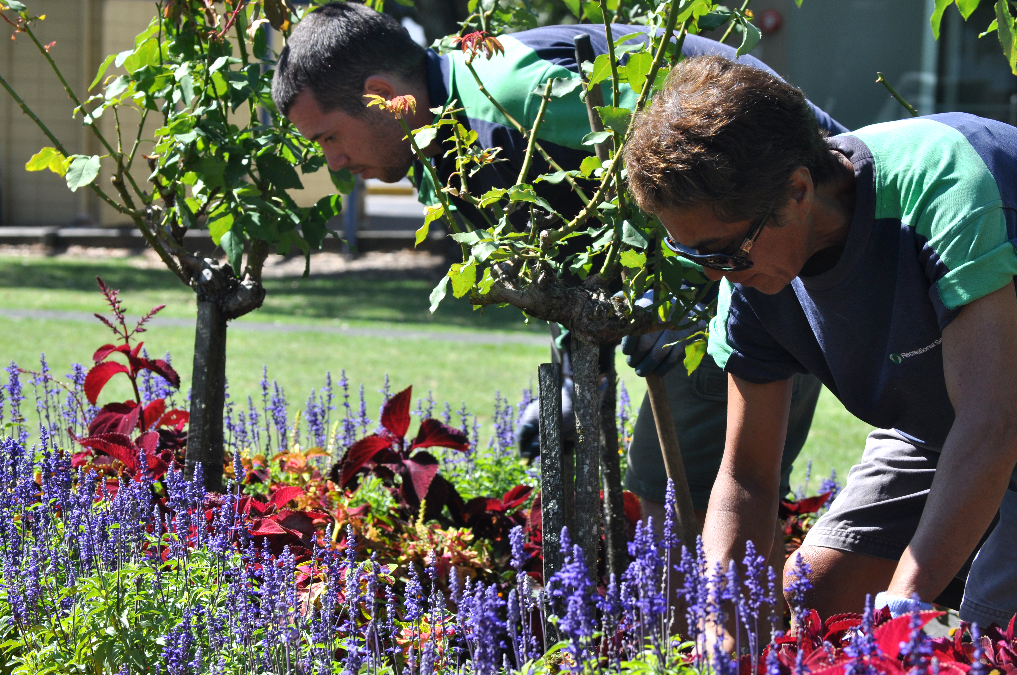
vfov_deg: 9.9
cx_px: 508
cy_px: 338
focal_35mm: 138
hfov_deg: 14.9
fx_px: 3894
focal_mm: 92
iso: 200
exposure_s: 1/250
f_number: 8
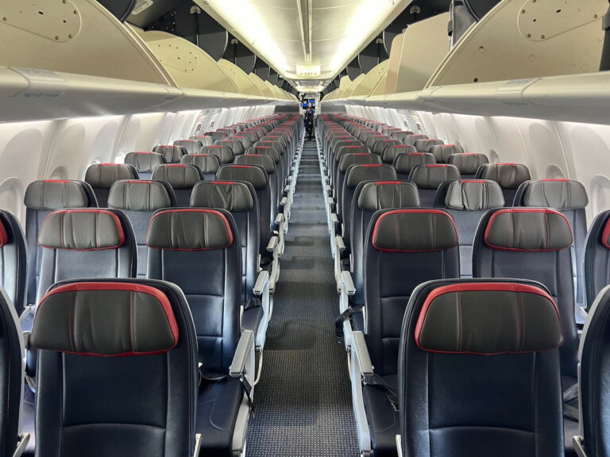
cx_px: 305
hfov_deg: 67.3
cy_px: 228
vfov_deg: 53.1
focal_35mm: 26
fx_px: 458
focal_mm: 5.7
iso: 320
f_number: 1.5
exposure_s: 1/59
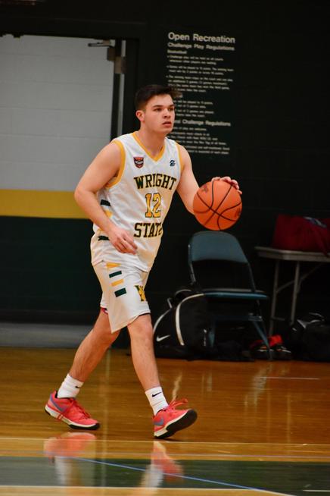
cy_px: 248
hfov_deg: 3.5
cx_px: 165
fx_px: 5362
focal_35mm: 390
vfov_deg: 5.3
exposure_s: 1/160
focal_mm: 260
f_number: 6
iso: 3200
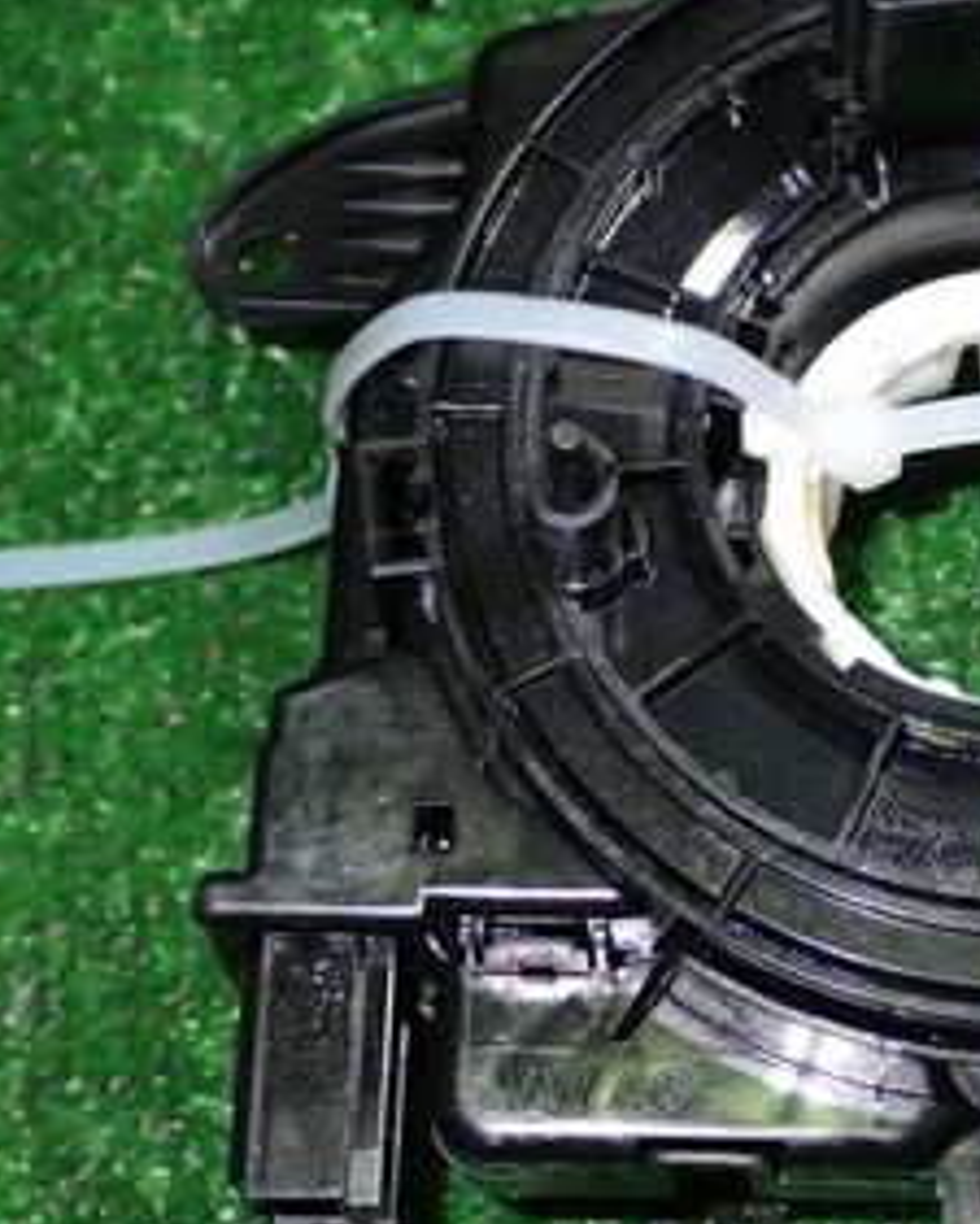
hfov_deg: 15.4
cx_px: 1024
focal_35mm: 98
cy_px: 592
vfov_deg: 19.6
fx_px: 3551
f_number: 3.1
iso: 200
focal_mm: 8.4
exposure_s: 1/50
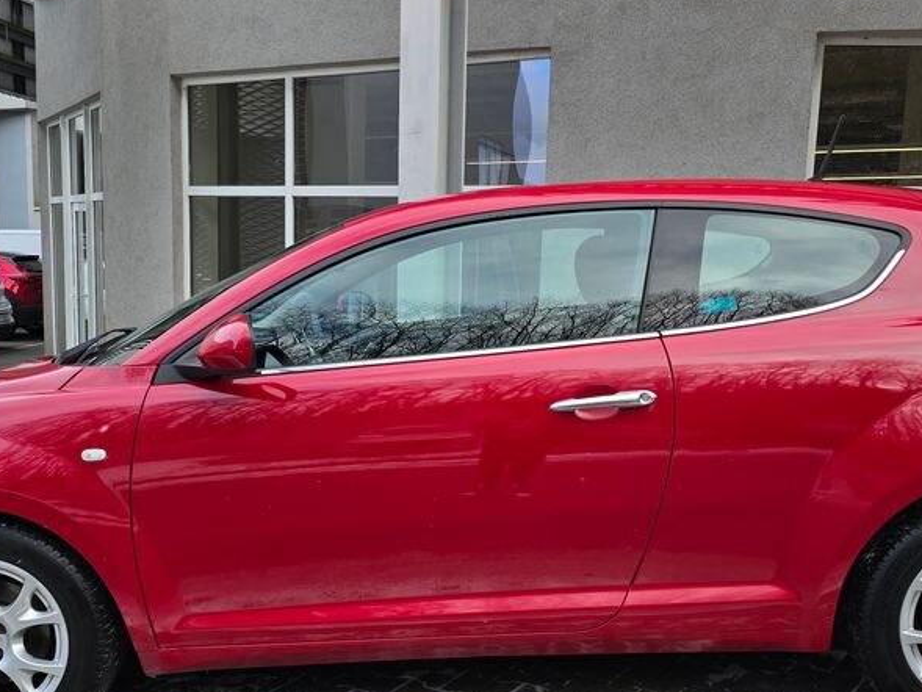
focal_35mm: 40
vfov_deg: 35.8
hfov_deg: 46.8
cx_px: 459
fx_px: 1066
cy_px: 415
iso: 20
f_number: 1.7
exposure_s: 1/180
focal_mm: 6.3
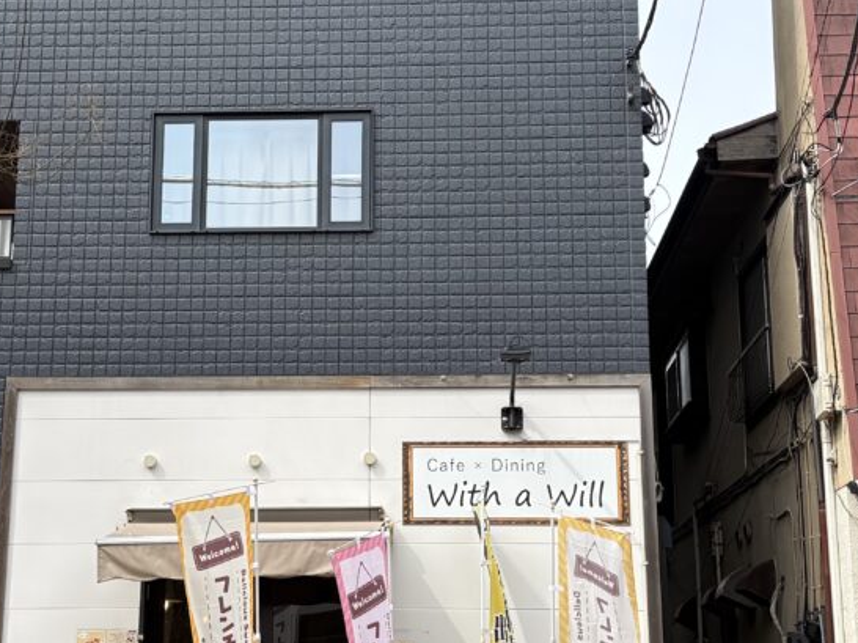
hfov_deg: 31.6
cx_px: 328
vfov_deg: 24.0
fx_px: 1511
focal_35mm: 61
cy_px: 371
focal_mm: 5.96
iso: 64
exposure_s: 1/1420
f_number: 1.6
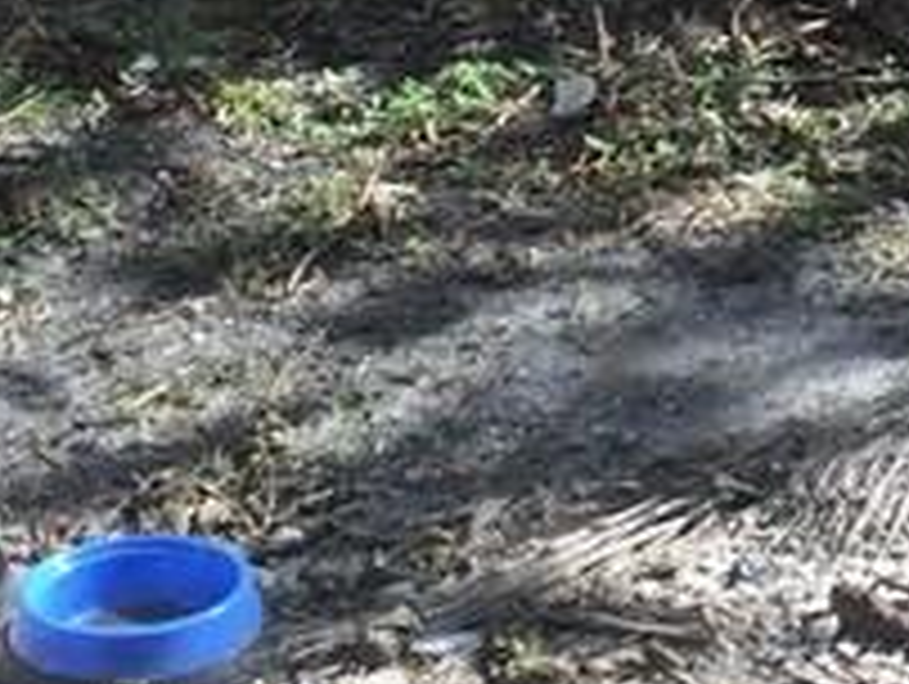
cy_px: -328
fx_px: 3865
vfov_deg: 9.8
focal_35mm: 147
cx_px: 1125
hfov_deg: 13.0
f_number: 2.2
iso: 32
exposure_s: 1/173
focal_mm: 4.15
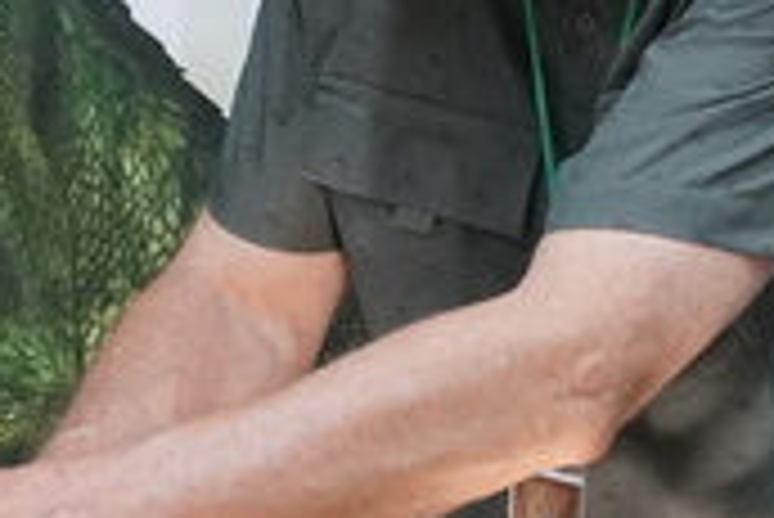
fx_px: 13470
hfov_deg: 3.3
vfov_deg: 2.2
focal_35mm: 626
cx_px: 194
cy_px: 331
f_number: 2.8
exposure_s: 1/200
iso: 4000
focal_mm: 70
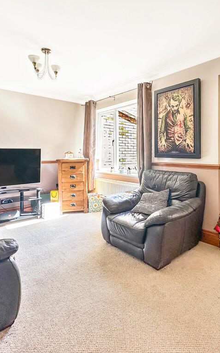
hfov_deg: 59.3
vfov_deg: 85.1
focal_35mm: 20
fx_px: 192
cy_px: 176
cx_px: 129
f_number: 2.2
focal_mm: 2.22
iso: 80
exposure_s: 1/100
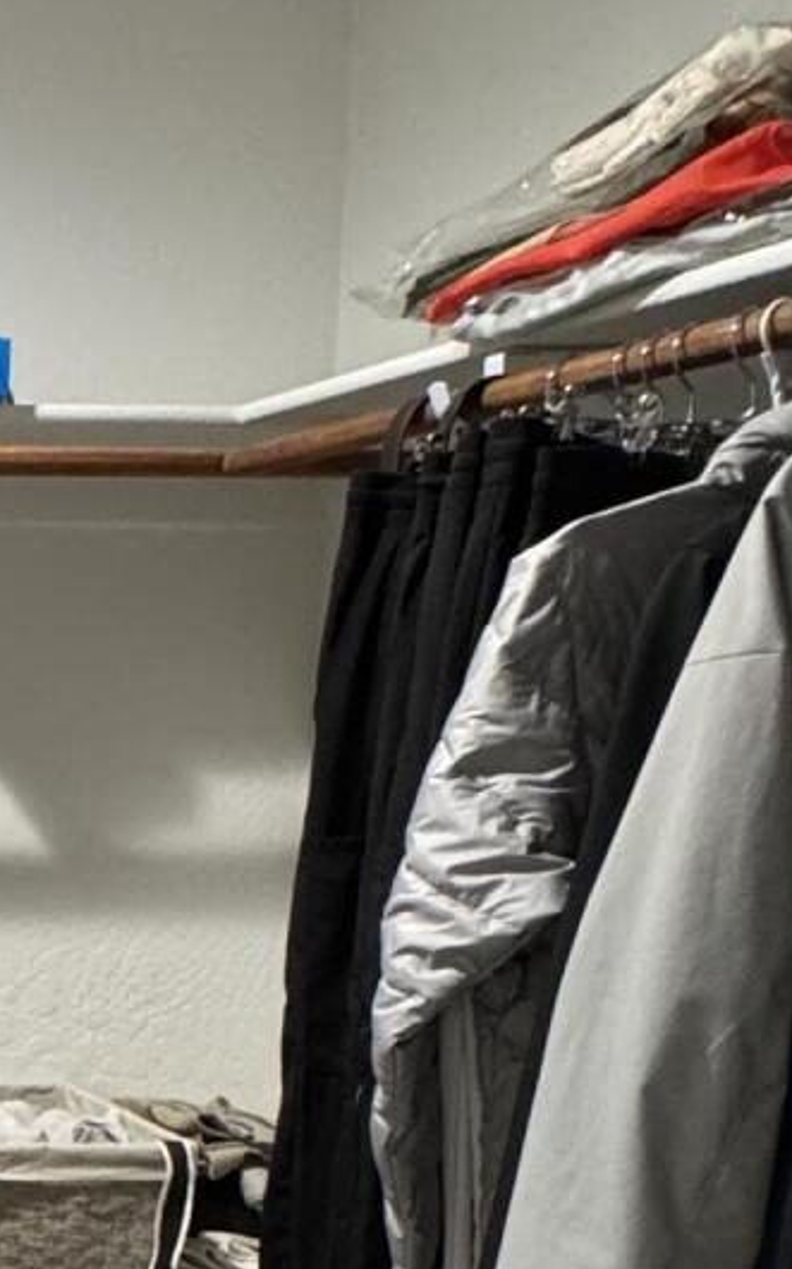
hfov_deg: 17.0
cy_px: 912
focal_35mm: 56
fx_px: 1935
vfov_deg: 35.7
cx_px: -794
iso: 640
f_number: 2.2
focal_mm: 2.22
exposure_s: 1/60
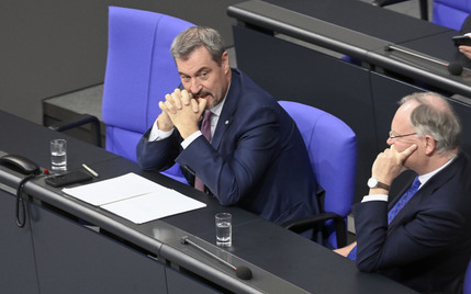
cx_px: 239
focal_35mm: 246
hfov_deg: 8.5
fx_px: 3157
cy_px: 146
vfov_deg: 5.3
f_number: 5.6
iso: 8000
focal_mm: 230
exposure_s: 1/250
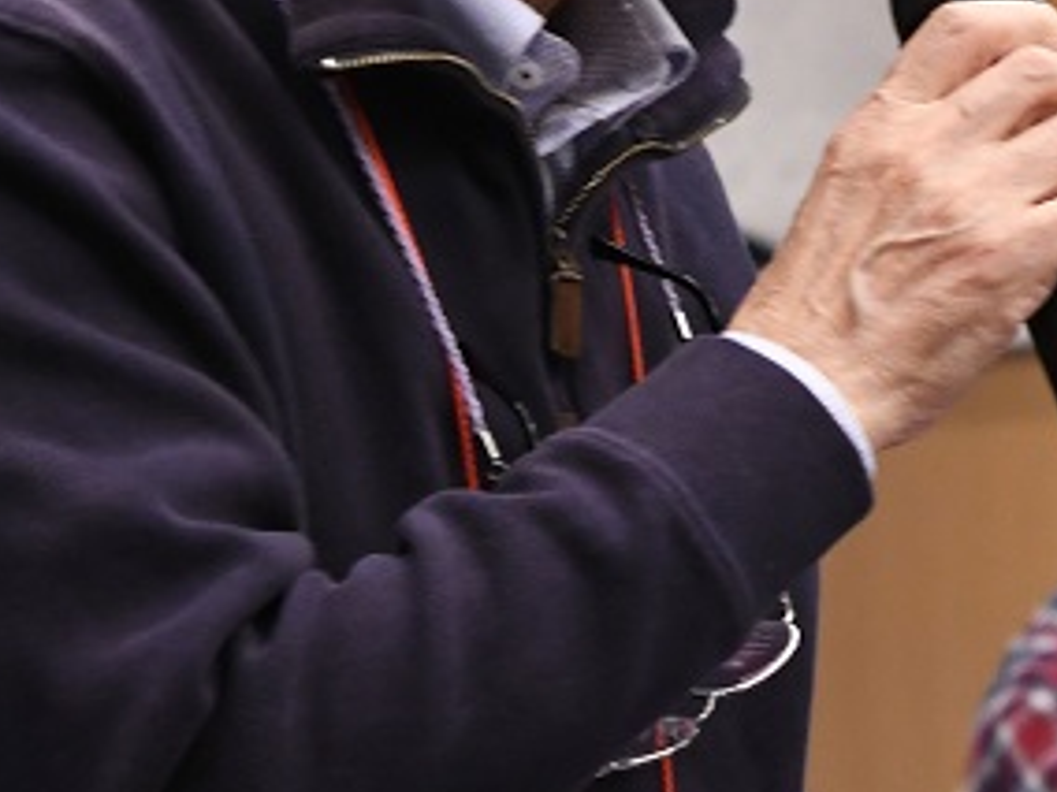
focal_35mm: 153
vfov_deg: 9.7
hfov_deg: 12.9
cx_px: 501
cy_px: 80
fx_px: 4672
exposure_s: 1/80
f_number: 4
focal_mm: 48
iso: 1600
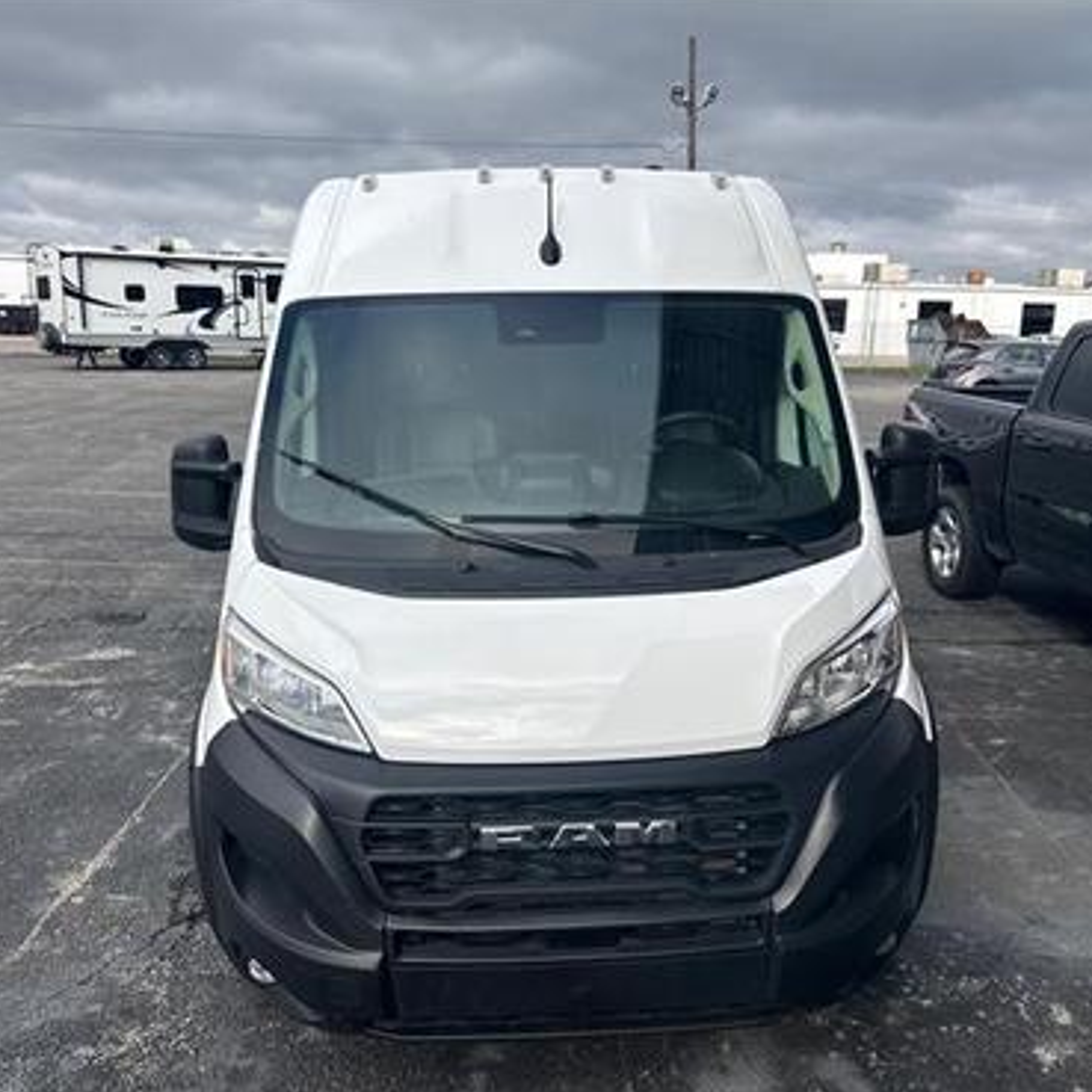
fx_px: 1035
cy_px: 545
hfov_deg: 55.6
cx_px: 580
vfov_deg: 55.6
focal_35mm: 29
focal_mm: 6.76
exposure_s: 1/3145
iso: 80
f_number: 1.78
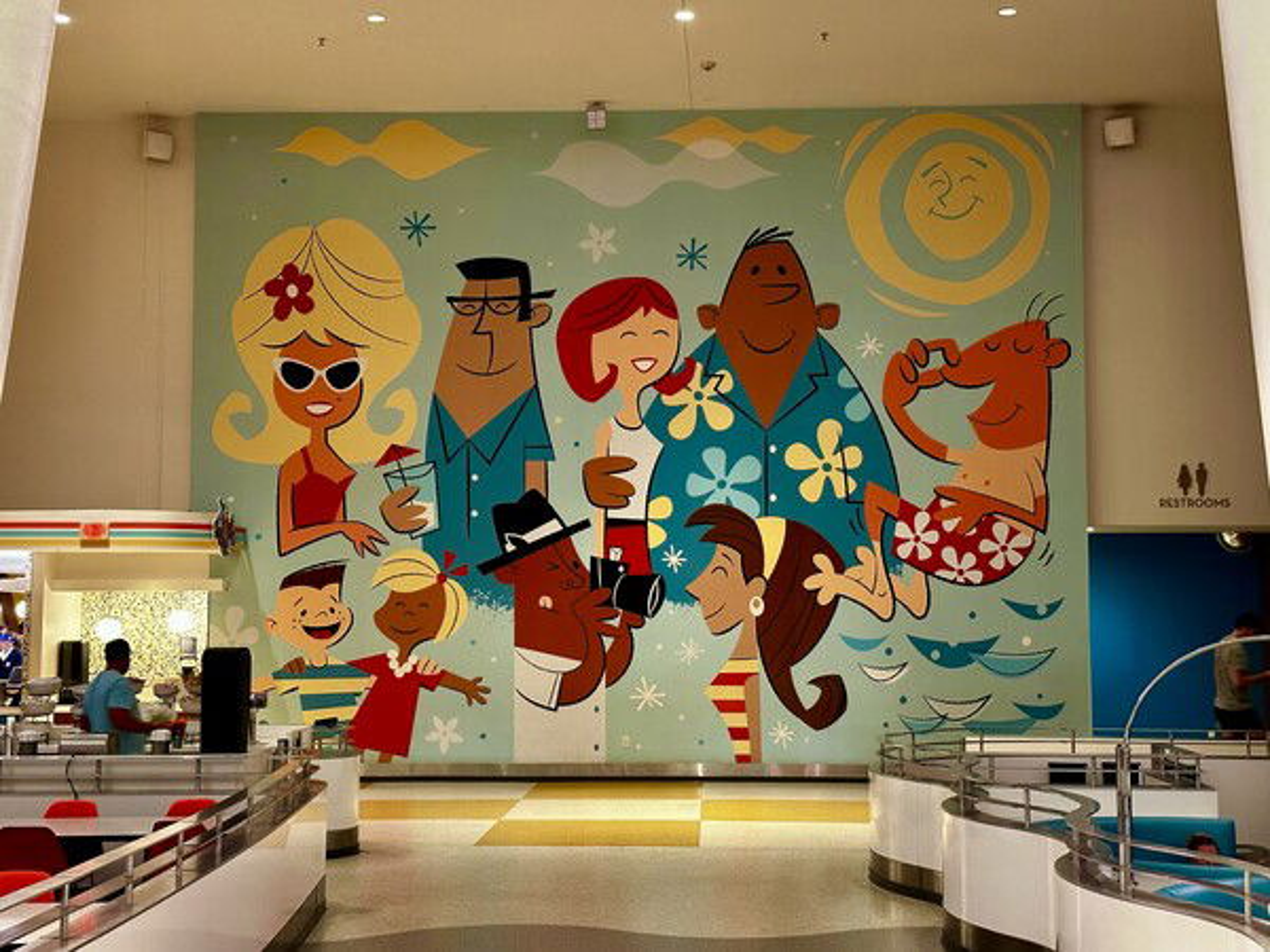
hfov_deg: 39.7
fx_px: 1761
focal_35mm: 48
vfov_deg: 30.3
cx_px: 635
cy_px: 476
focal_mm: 6.86
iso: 320
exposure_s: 1/40
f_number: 1.78
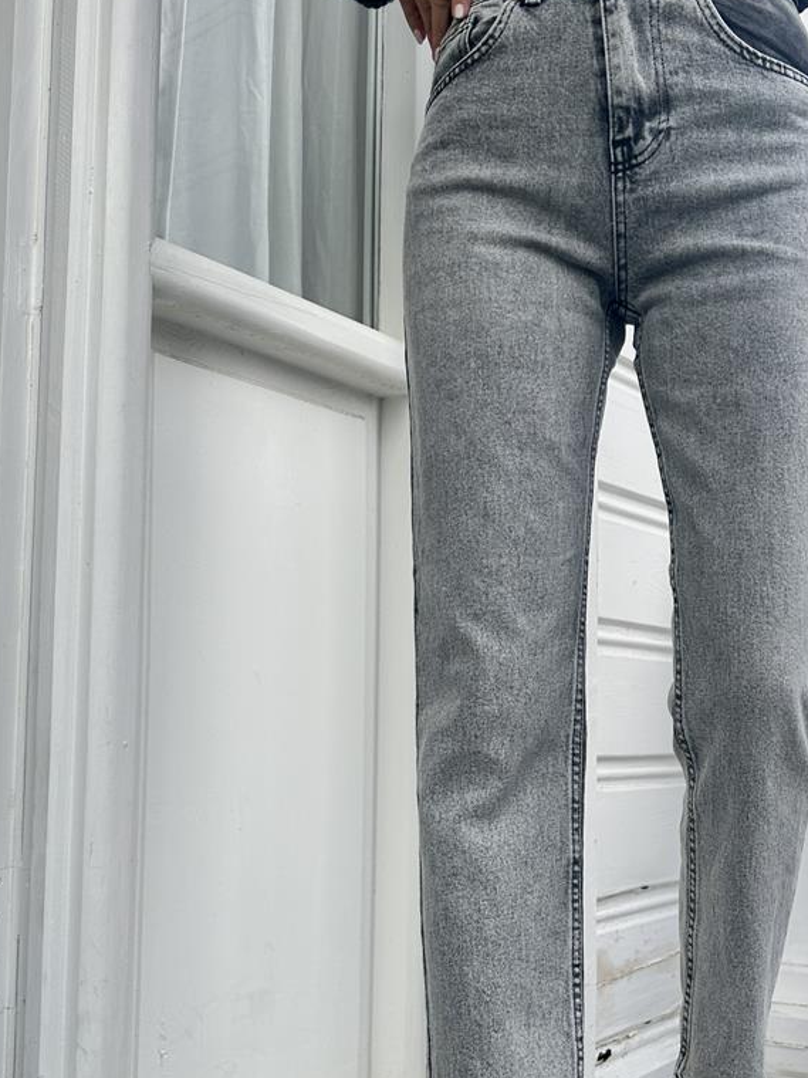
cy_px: 719
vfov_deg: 45.1
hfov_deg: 34.4
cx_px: 602
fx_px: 1276
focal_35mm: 41
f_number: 1.78
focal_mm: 6.86
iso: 80
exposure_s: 1/1374
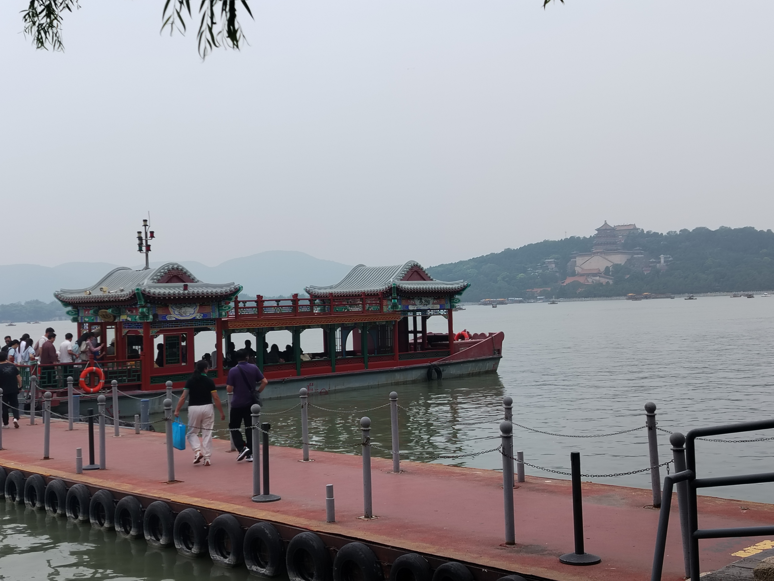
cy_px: 290
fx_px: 1006
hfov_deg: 42.1
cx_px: 387
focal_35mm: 45
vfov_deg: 32.2
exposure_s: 1/211
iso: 100
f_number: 1.75
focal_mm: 5.25
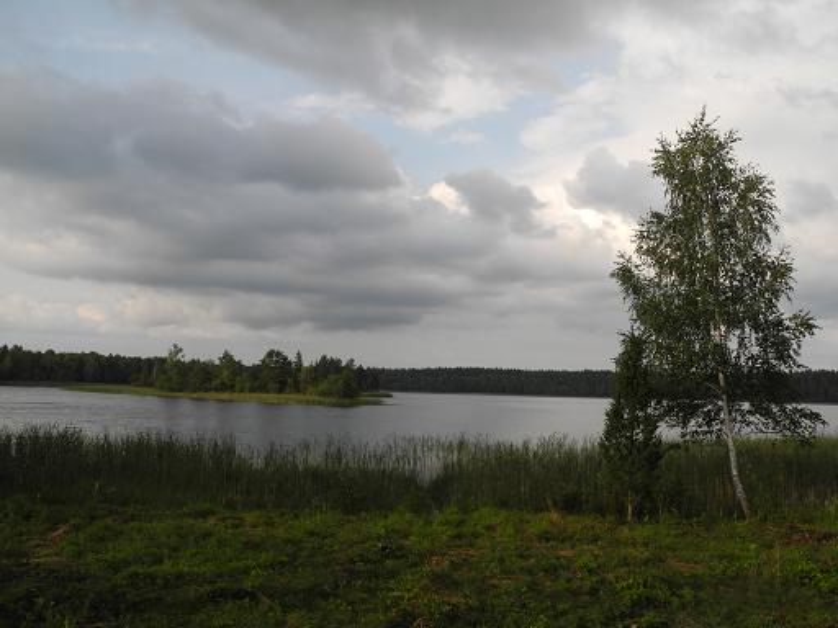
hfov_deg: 52.6
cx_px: 419
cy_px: 314
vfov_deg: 40.7
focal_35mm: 35
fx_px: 847
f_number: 4
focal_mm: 7.4
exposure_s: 1/800
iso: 100
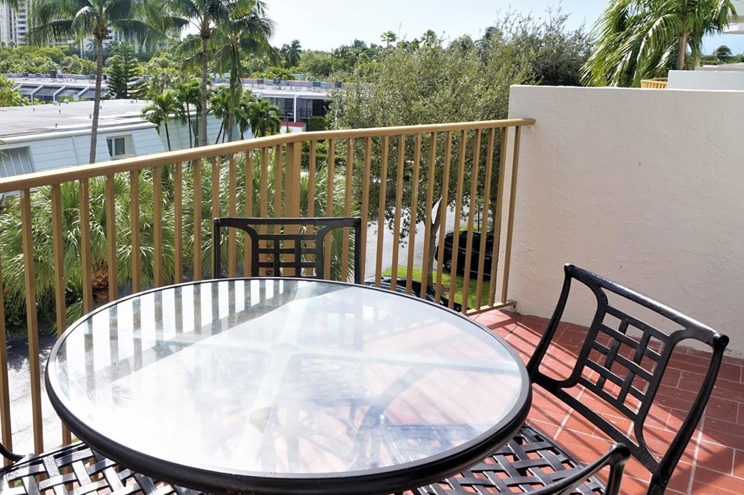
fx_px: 702
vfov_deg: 38.6
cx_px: 226
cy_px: 187
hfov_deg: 54.3
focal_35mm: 34
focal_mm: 16
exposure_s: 1/400
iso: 320
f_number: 11
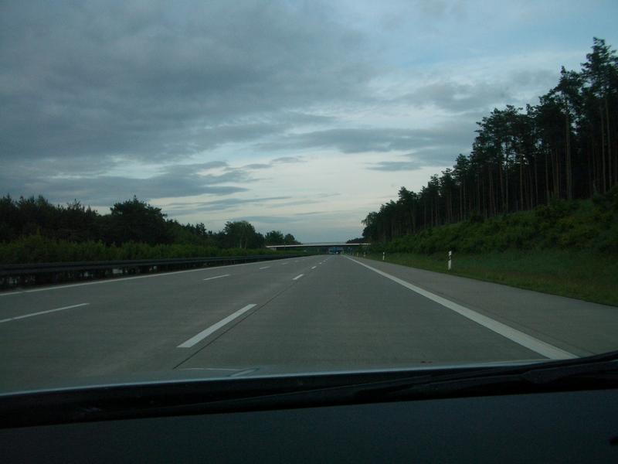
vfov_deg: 40.7
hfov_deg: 52.6
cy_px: 232
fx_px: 625
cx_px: 309
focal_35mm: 35
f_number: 4.3
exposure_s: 1/250
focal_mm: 5.8
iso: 100
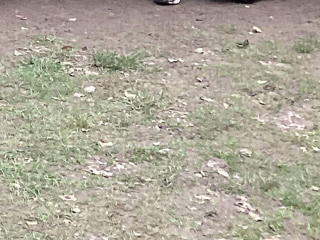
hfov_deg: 12.1
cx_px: -349
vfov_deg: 9.5
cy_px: -271
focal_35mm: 143
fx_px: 1322
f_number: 2.4
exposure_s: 1/120
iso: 80
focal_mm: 3.3
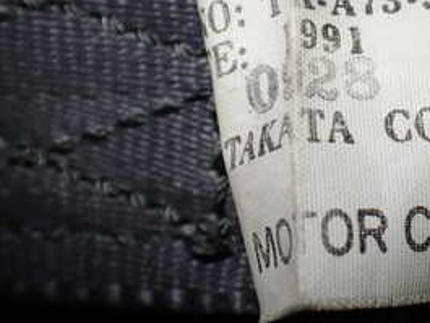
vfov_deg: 21.5
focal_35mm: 68
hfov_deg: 27.3
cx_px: 407
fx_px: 845
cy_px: 89
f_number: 2.3
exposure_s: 1/125
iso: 100
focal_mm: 5.4
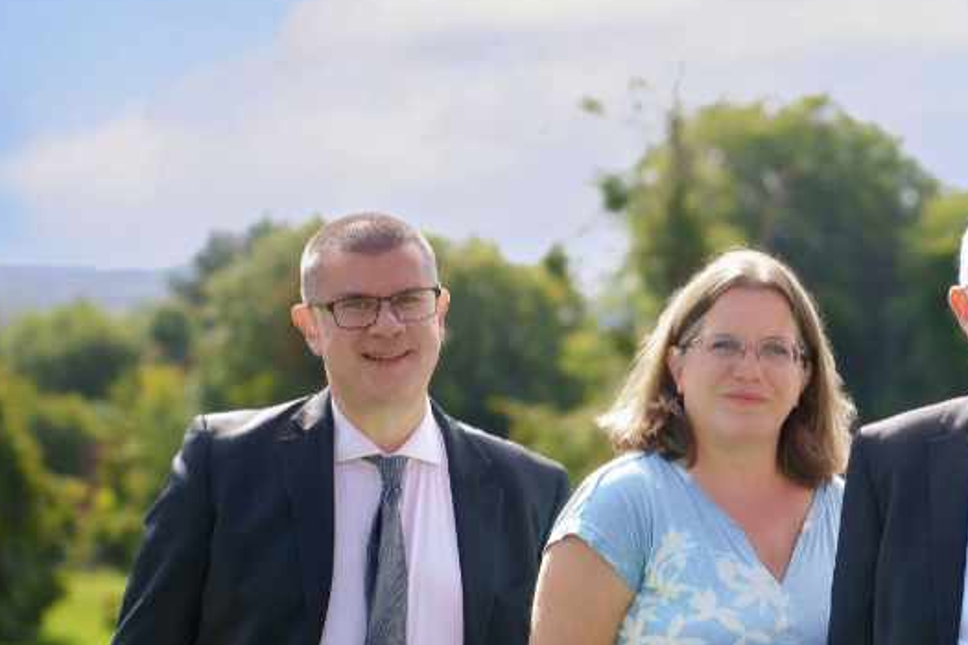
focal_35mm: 151
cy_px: 531
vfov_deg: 9.1
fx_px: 4060
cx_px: 992
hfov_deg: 13.4
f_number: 2.8
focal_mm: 72
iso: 80
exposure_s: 1/800
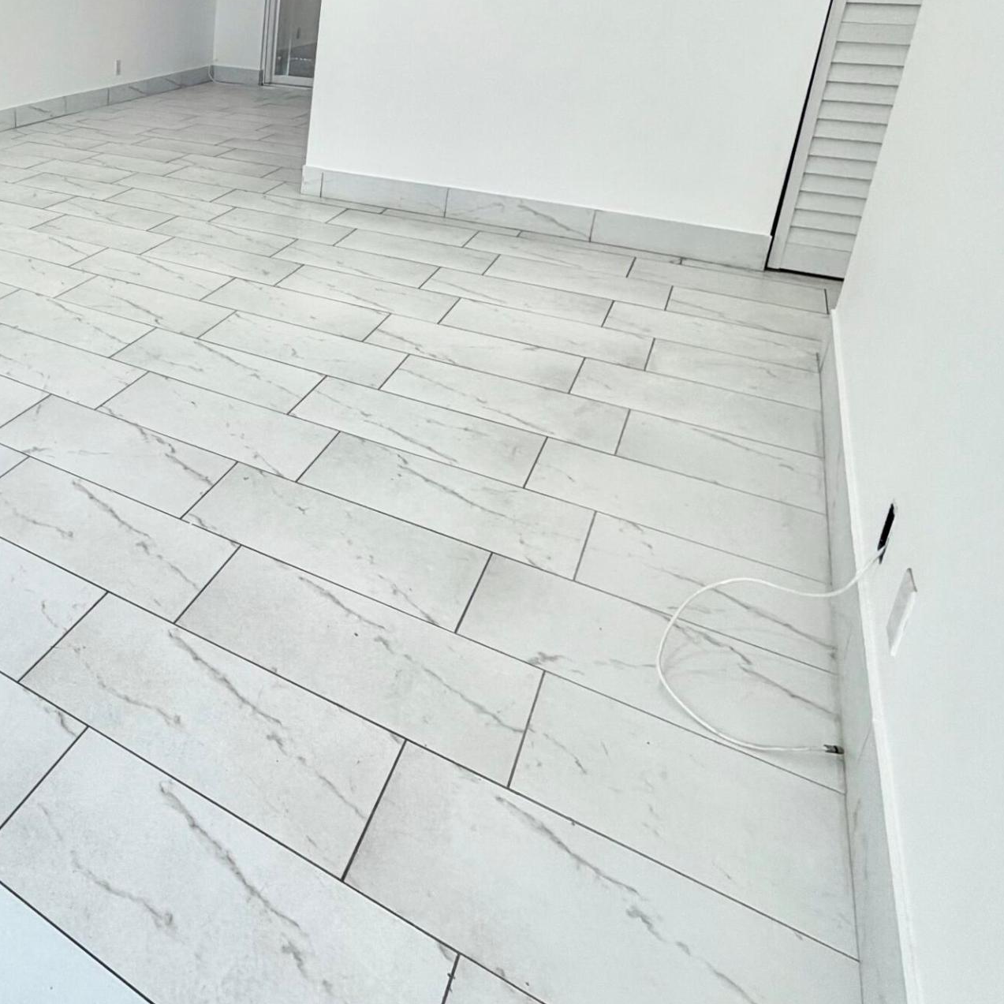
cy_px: 229
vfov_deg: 54.1
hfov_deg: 48.7
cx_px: 36
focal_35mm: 28
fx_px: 919
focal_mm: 2.22
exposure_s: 1/120
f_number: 2.2
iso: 80
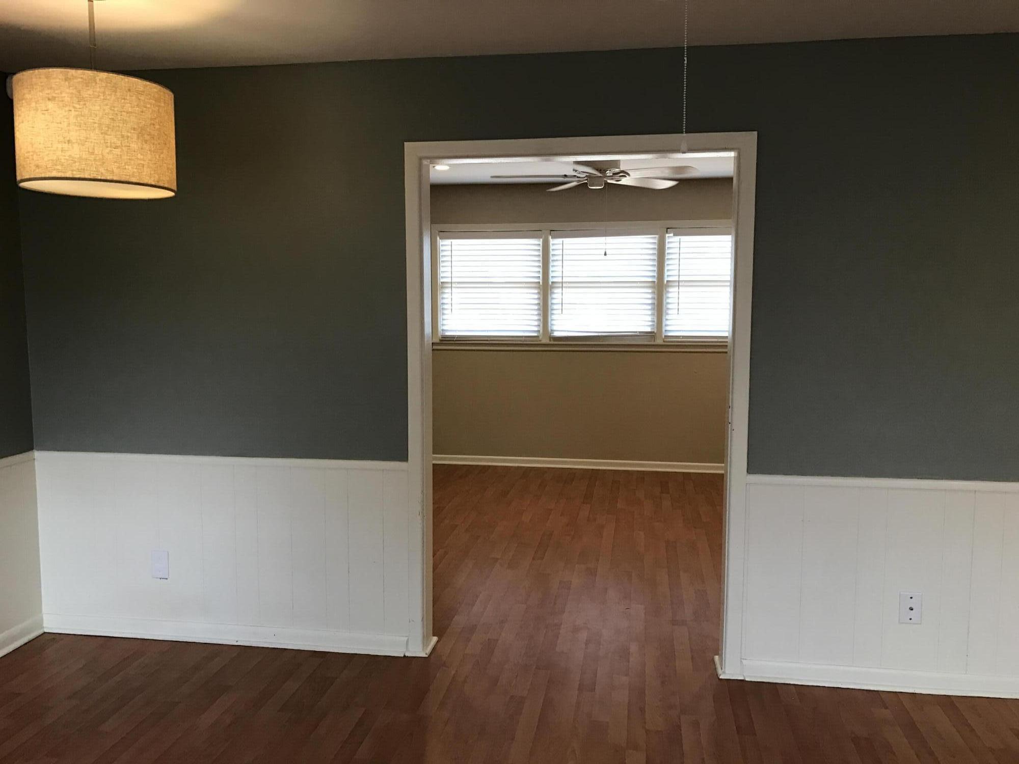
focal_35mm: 28
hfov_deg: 63.4
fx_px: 824
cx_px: 510
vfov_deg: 49.7
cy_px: 382
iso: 25
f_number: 1.8
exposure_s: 1/30
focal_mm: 3.99
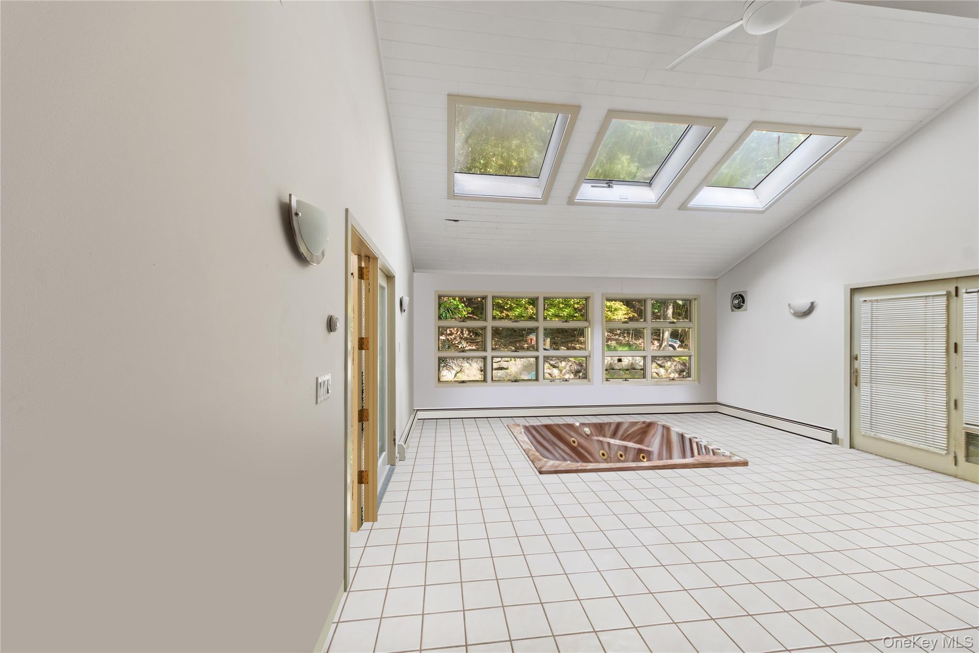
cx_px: 490
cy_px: 326
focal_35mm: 12
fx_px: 326
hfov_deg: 112.6
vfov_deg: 90.0
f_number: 8
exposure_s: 1.3
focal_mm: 8
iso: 100
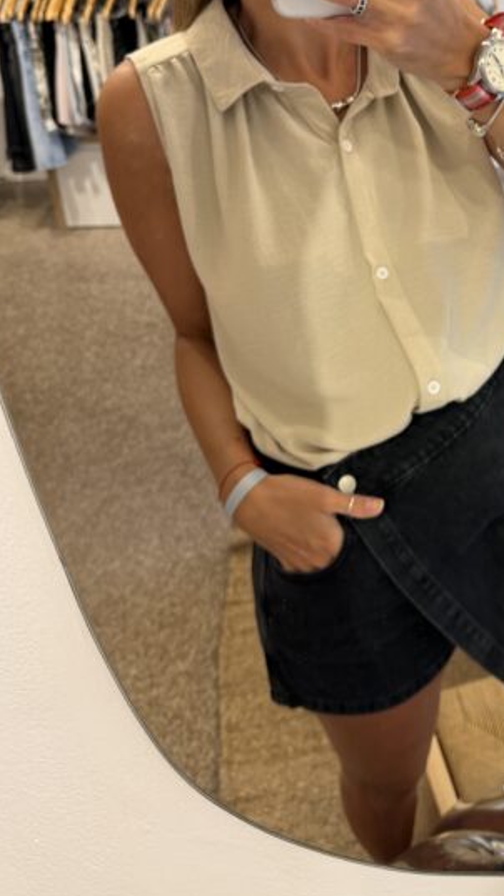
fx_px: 903
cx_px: 448
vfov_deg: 52.0
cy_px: 315
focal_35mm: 38
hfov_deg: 29.9
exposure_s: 1/100
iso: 125
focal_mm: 6.76
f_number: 1.78
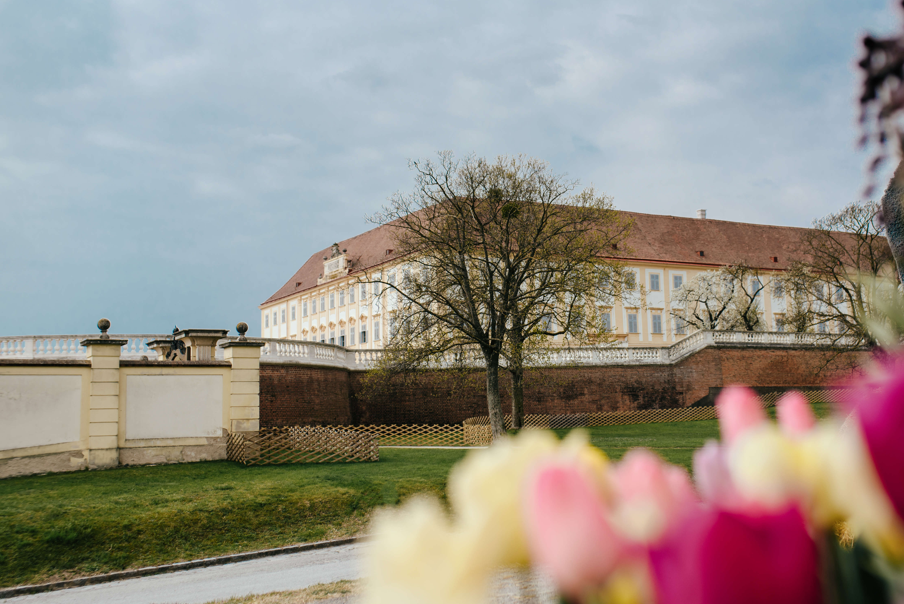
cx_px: 537
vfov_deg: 31.9
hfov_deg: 46.2
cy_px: 301
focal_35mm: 42
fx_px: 1055
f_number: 2.5
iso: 100
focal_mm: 35
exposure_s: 1/4000
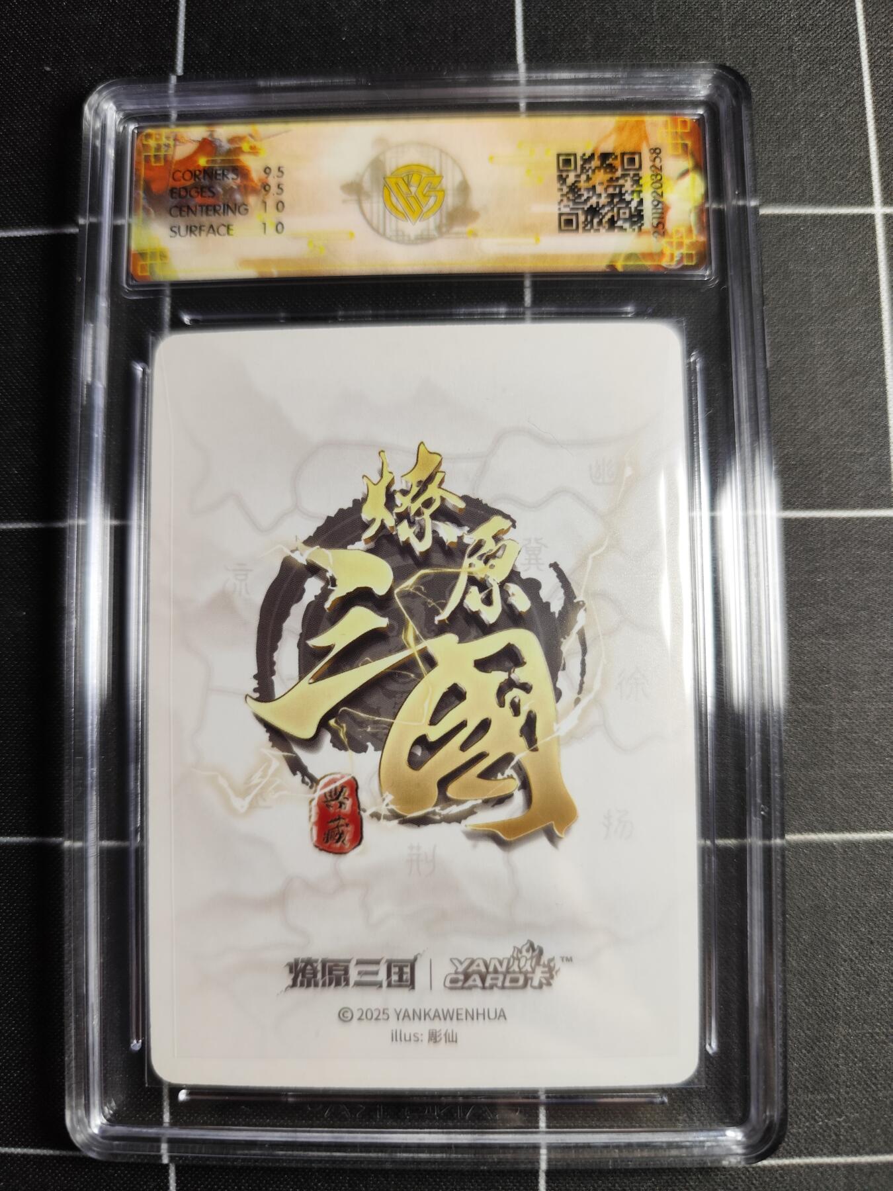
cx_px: 446
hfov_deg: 58.9
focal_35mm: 23
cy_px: 596
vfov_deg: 73.9
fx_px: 791
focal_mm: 6.14
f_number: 1.65
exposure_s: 1/100
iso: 250
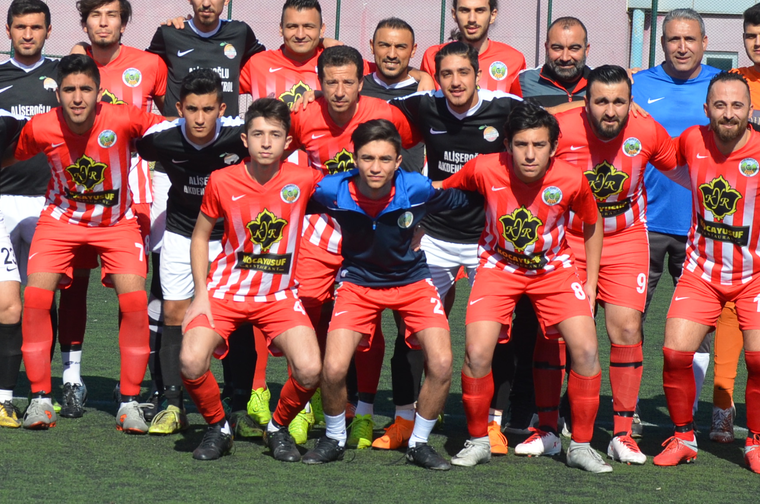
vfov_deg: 7.7
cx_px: 293
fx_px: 3731
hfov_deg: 11.6
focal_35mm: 177
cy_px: 87
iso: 400
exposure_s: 1/1600
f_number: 7.1
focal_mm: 55
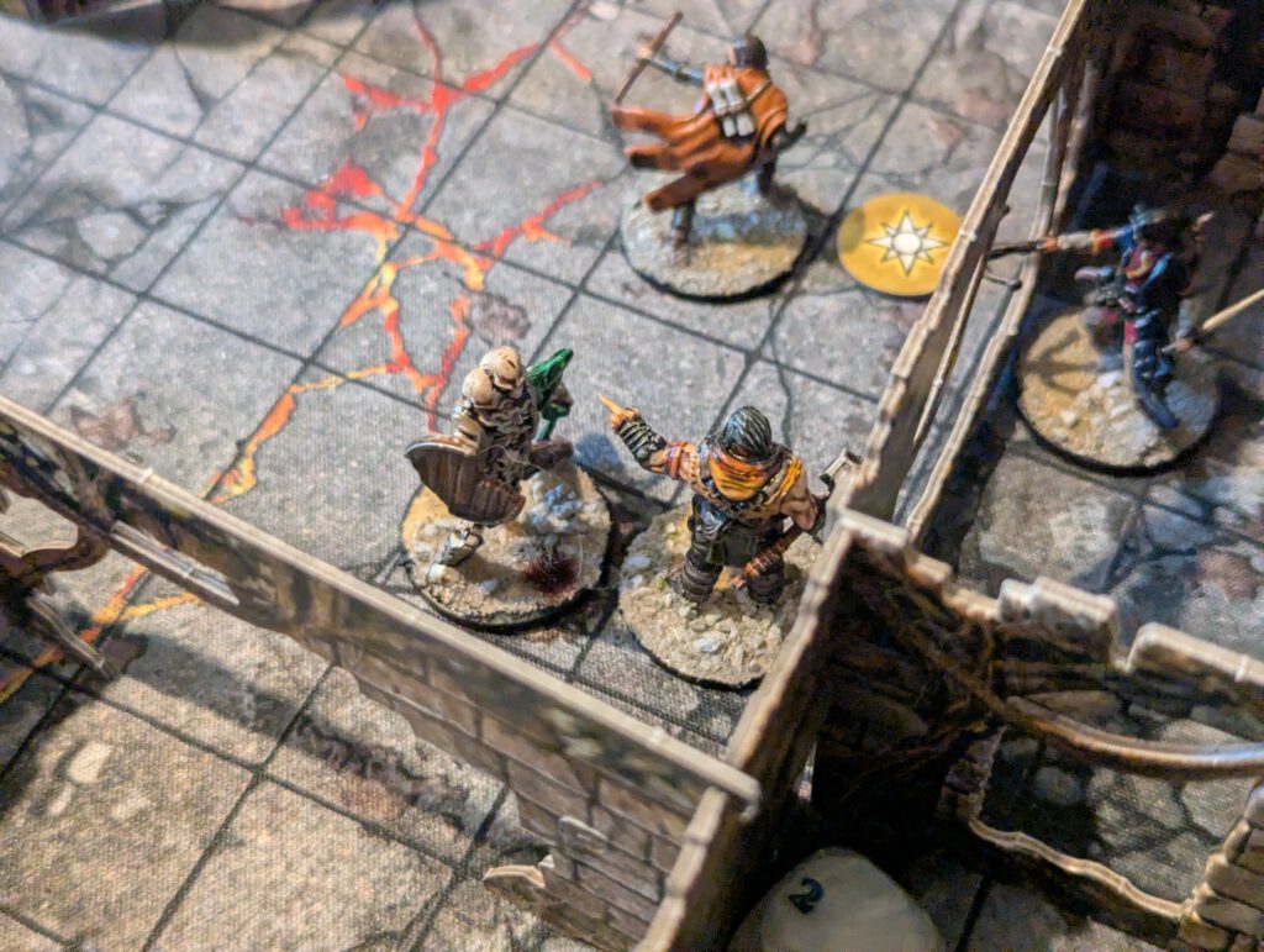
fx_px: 1755
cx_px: 632
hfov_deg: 39.6
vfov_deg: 30.3
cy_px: 476
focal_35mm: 48
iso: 1626
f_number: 1.85
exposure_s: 1/25
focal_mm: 6.81
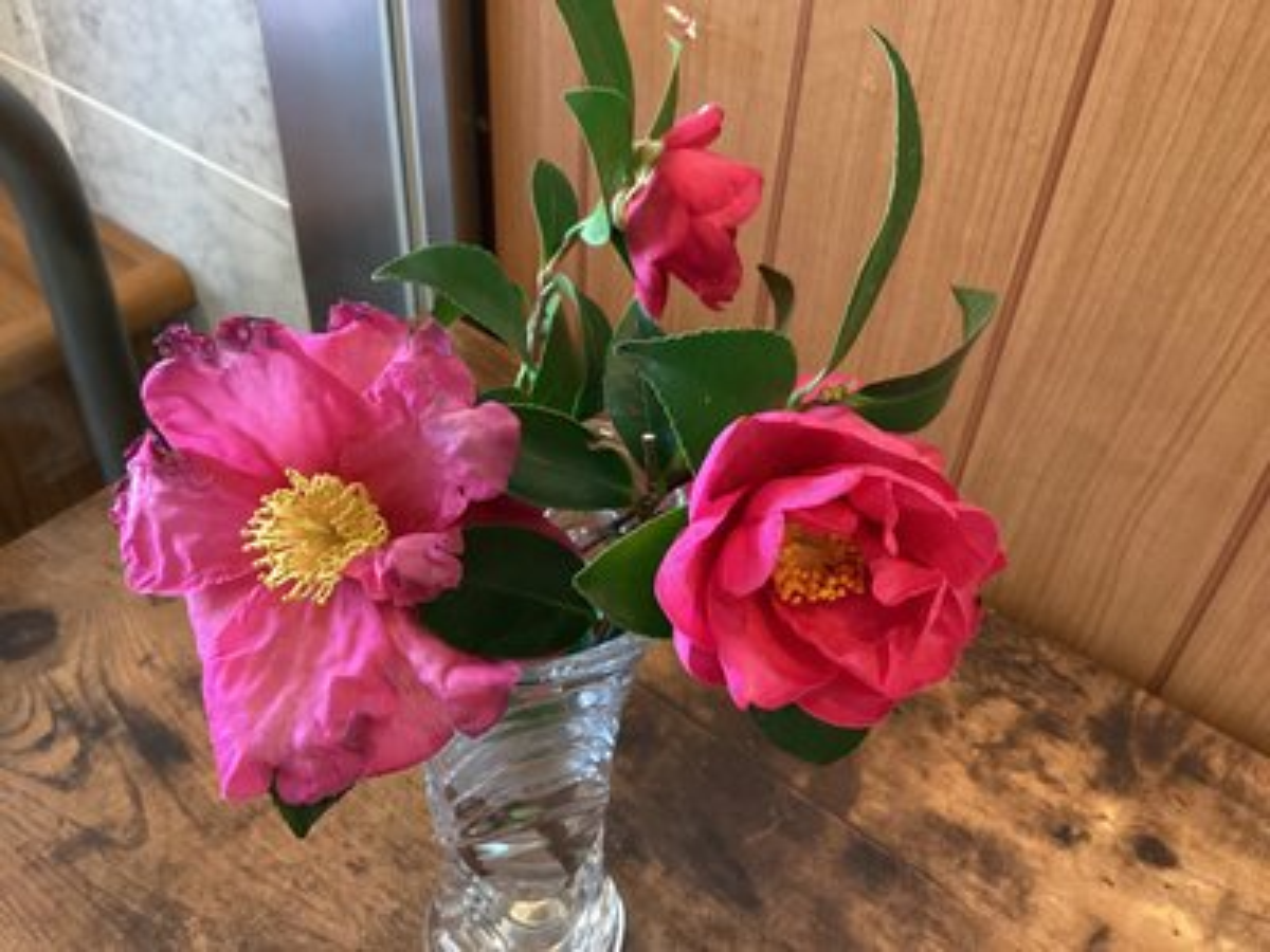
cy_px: 476
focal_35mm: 31
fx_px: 1137
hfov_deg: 58.4
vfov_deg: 45.4
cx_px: 635
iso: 400
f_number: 2.4
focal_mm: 3.3
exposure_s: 1/60
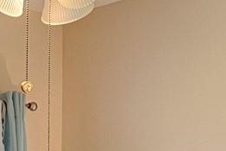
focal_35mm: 146
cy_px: 436
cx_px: 8
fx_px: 917
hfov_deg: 13.9
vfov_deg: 8.2
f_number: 1.8
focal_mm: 5.4
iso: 320
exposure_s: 1/120
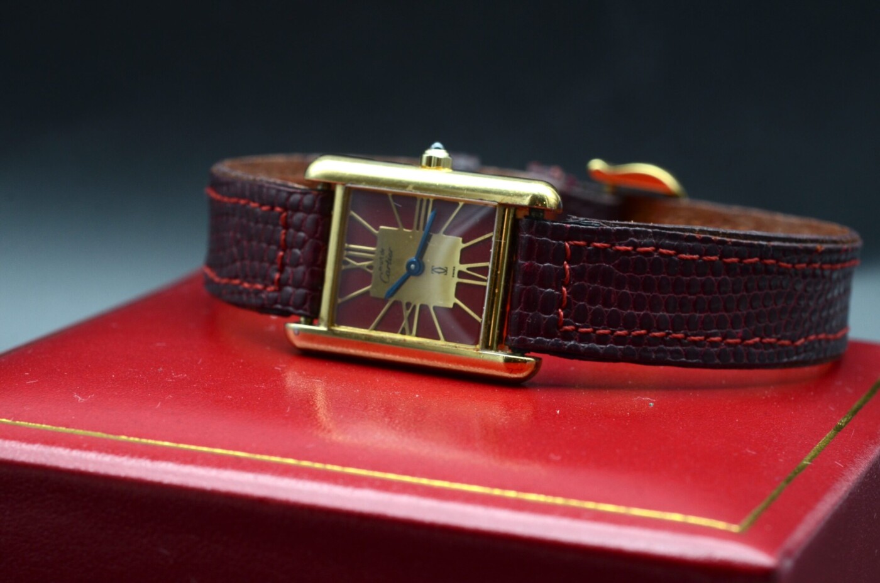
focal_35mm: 90
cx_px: 440
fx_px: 2196
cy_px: 292
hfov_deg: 22.7
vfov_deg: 15.1
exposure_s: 1/40
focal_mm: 60
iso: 500
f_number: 10
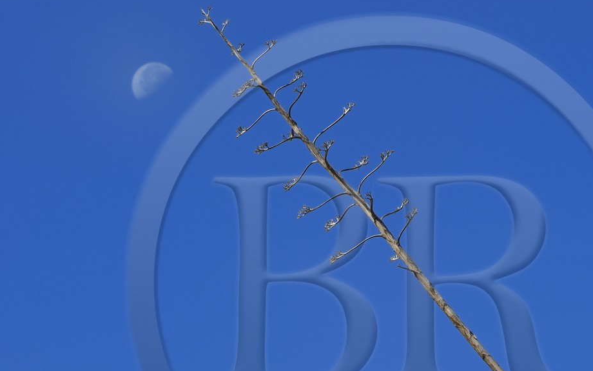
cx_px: 391
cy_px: 283
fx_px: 5010
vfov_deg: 4.2
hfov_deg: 6.8
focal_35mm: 310
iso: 200
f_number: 8
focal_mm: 175
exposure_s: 1/800
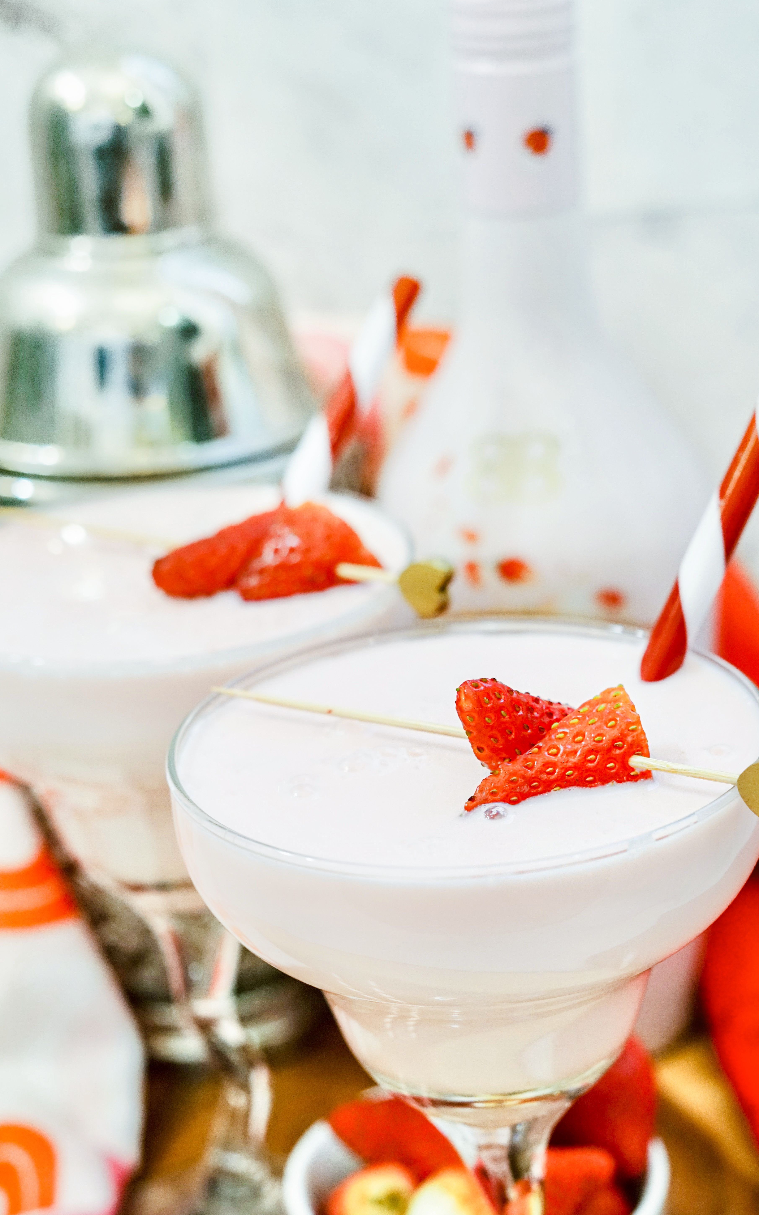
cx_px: 442
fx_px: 2317
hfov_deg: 18.6
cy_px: 822
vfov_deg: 29.1
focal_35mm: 70
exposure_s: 1/60
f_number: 4
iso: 1600
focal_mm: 50
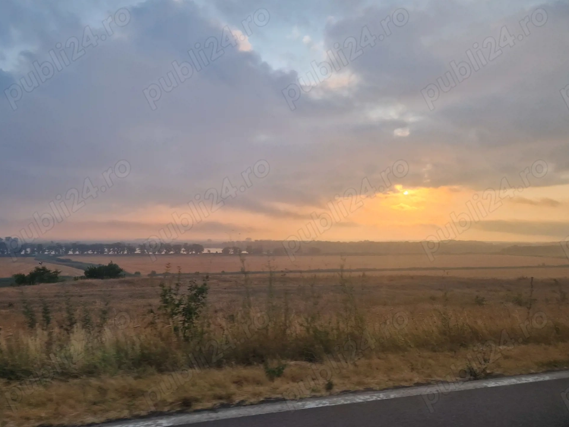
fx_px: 395
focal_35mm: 24
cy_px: 217
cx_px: 275
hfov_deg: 71.6
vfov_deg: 56.8
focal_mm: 5.4
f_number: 1.8
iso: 50
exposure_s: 1/483
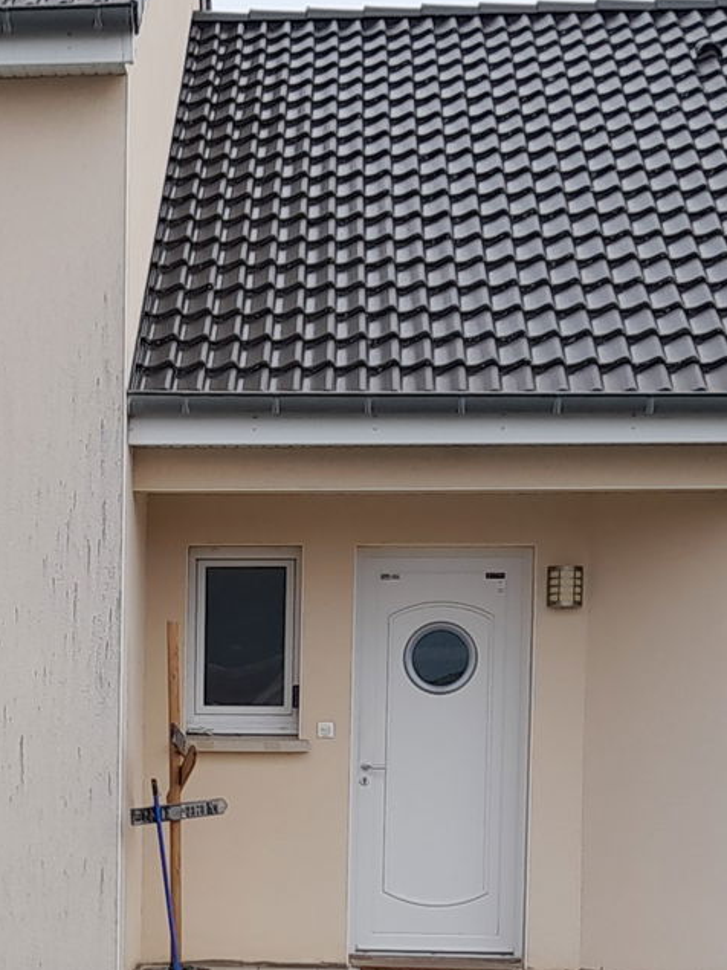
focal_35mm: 63
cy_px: 710
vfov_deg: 30.3
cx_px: 458
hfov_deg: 23.2
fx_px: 1765
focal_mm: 4.6
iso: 20
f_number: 2
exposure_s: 1/108
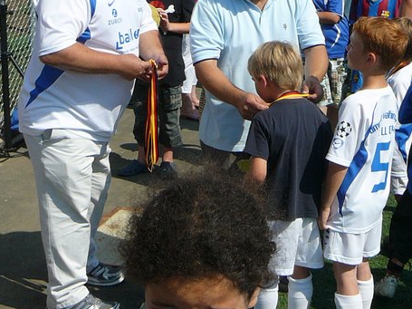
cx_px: 311
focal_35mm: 77
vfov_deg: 19.1
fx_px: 916
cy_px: 117
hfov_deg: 25.0
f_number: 5
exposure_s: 1/640
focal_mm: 5.2
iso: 80
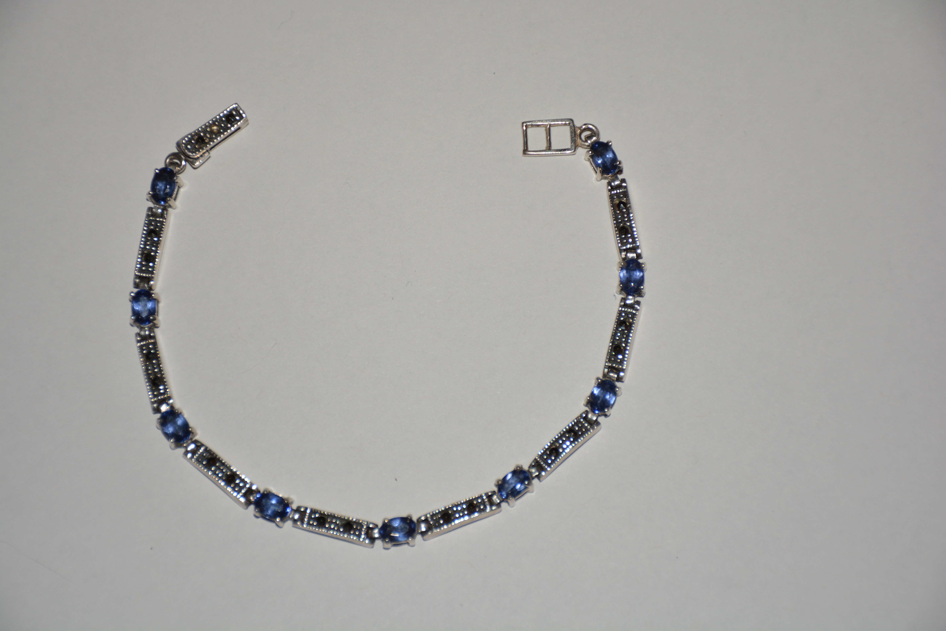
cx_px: 473
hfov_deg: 18.2
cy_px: 316
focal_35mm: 112
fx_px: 2956
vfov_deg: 12.2
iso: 200
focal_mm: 75
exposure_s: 1/125
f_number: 5.6
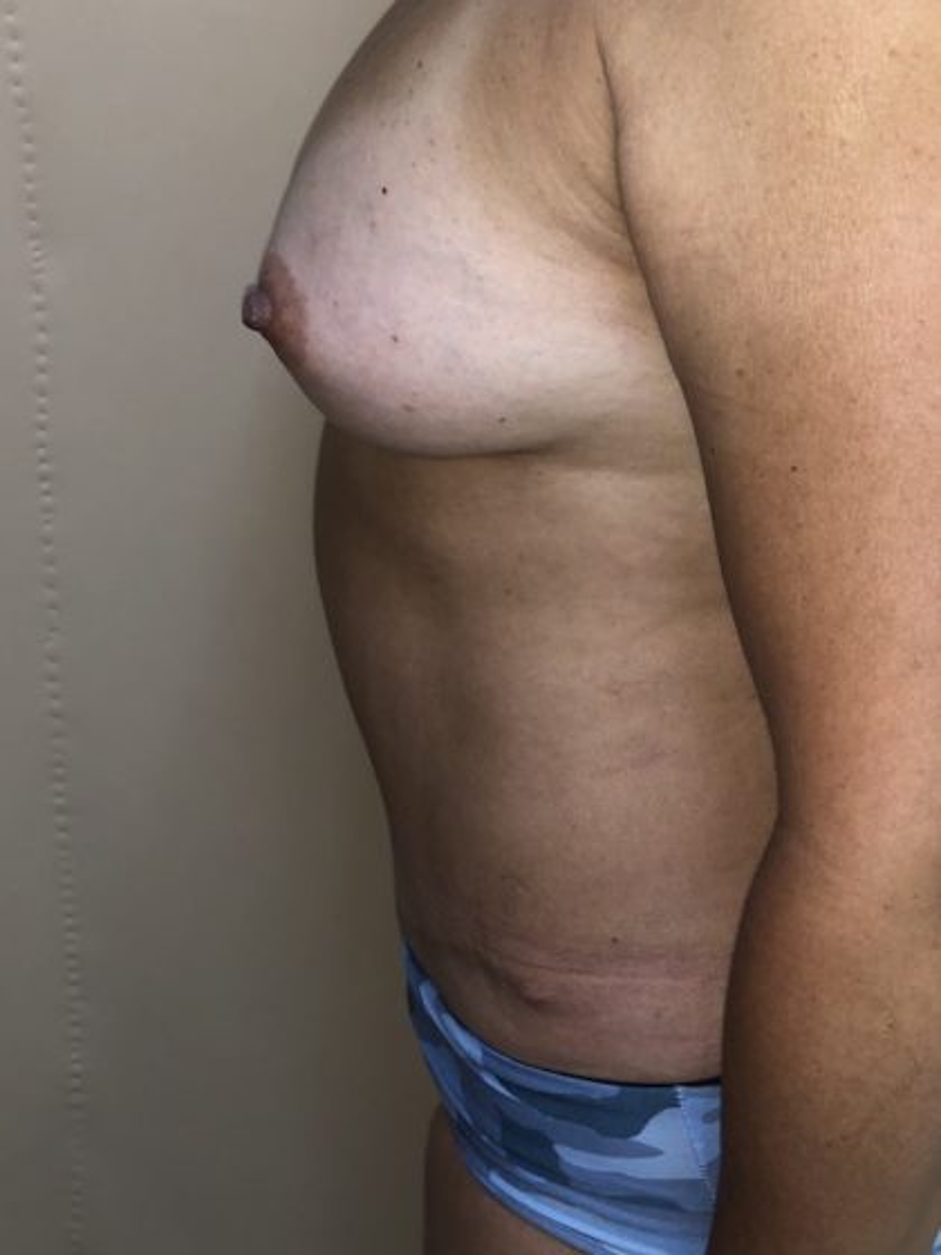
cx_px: 470
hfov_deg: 49.7
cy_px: 628
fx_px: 1015
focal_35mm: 28
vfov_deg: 63.4
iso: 50
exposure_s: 1/13
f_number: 1.8
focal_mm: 4
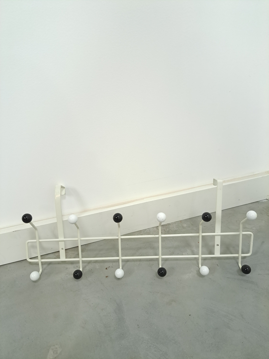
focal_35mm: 24
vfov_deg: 71.6
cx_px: 134
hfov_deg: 56.8
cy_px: 180
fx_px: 249
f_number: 1.8
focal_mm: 5.23
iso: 320
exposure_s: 1/50
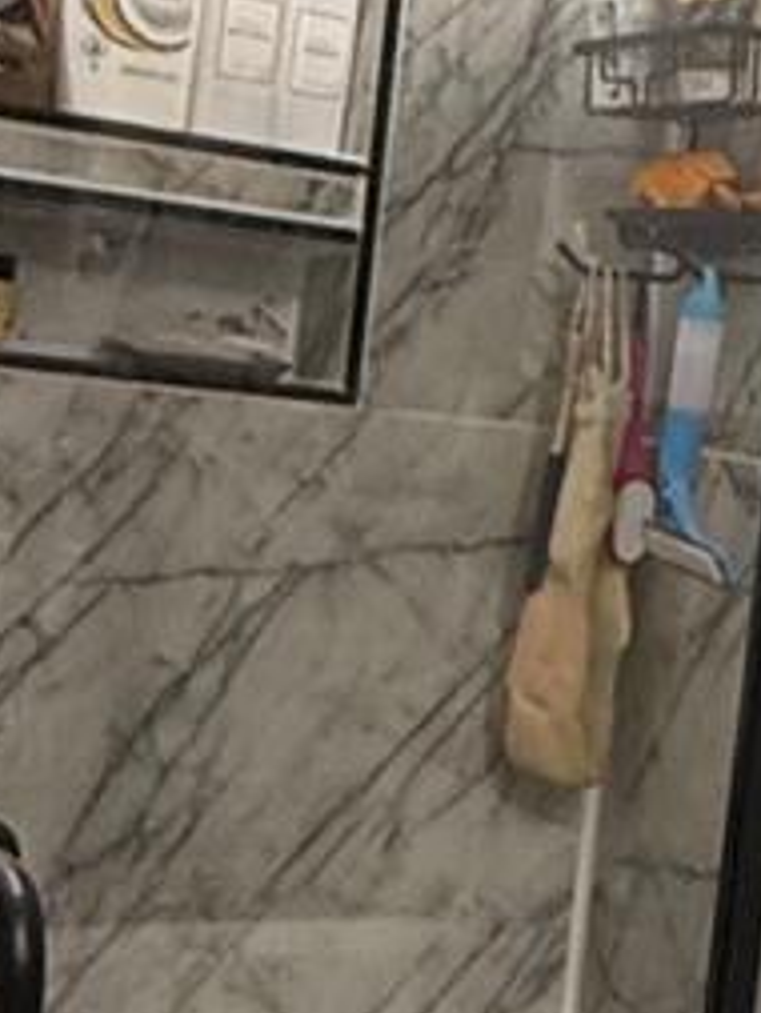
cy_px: 597
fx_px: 2489
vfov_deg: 23.0
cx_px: 1125
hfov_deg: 16.0
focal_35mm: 85
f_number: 2.2
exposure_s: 1/60
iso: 200
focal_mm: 2.22
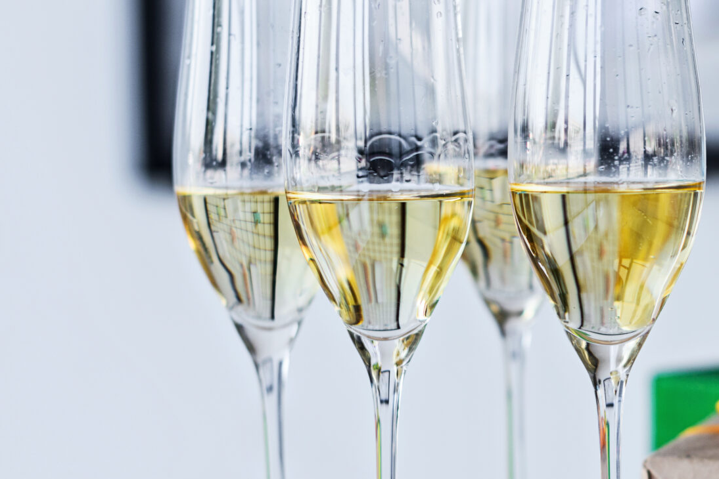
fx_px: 2337
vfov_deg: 11.7
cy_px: 298
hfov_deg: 17.1
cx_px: 730
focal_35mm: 117
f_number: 2.8
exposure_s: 1/200
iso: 250
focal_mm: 50
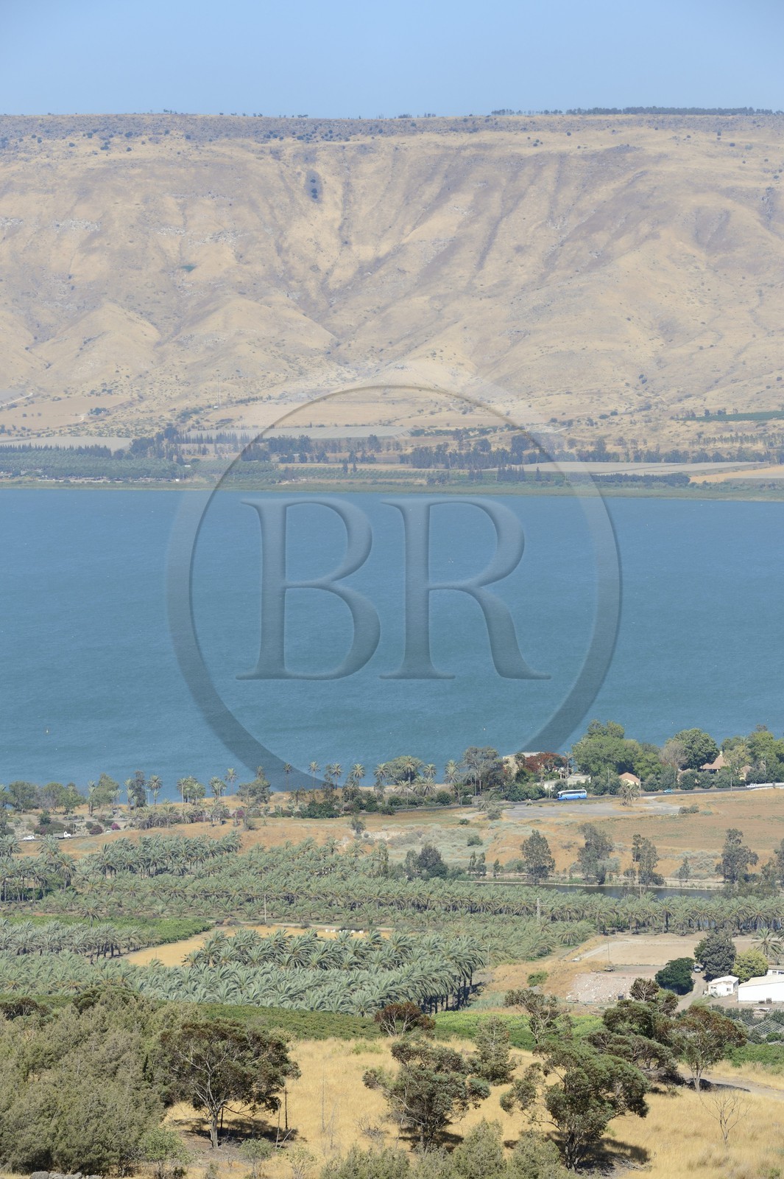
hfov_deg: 8.8
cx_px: 392
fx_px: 5068
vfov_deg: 13.3
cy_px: 590
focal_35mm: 155
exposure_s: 1/320
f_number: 10
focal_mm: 155
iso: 200
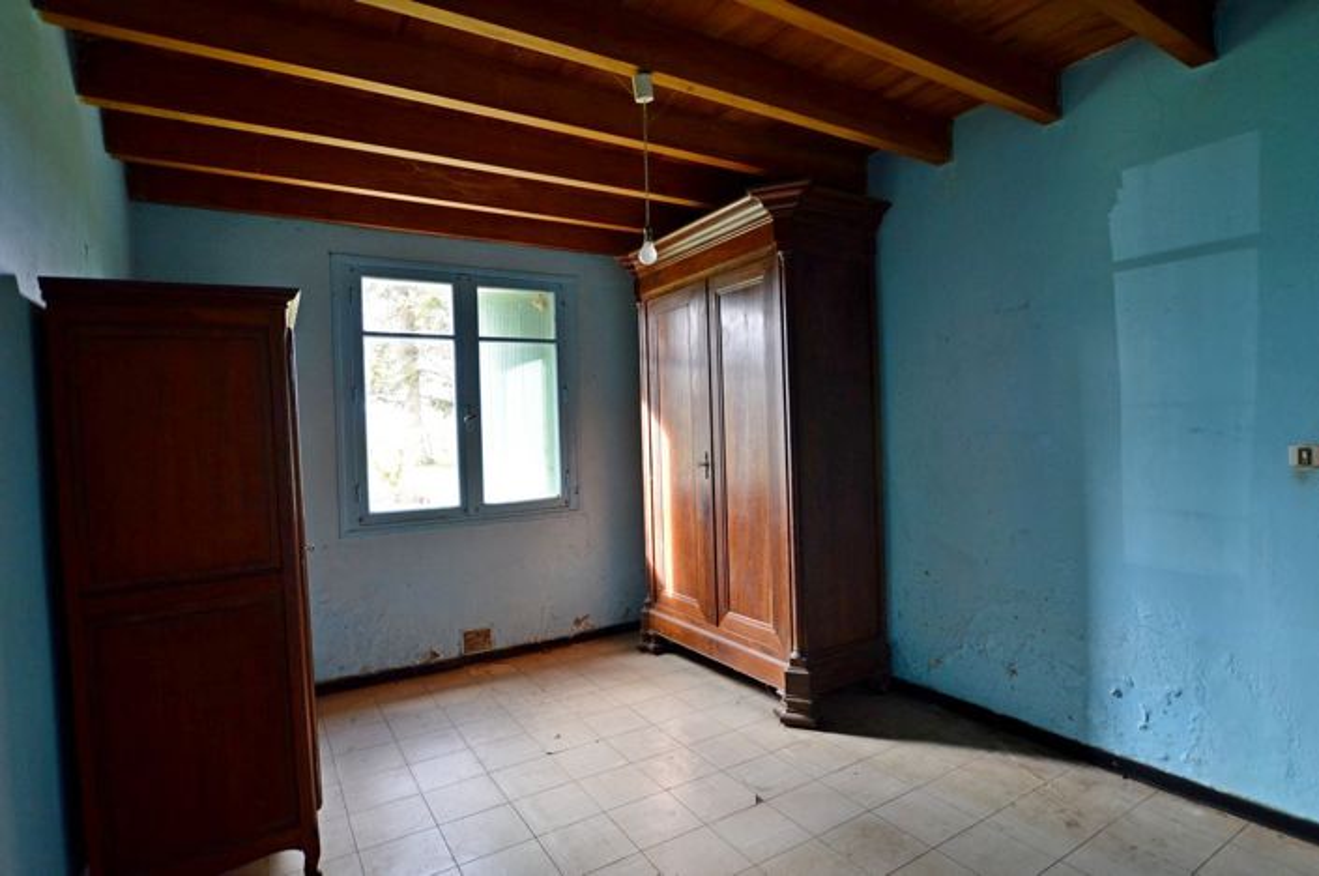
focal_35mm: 18
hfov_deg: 90.1
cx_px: 660
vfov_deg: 67.2
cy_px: 438
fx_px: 659
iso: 400
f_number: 4
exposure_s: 1/60
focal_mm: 12
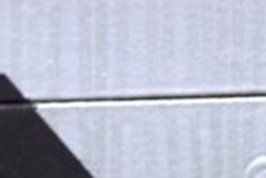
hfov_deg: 1.1
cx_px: 75
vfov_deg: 0.8
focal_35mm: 1831
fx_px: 13540
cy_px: 635
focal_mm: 170
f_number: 5
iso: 400
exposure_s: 1/400
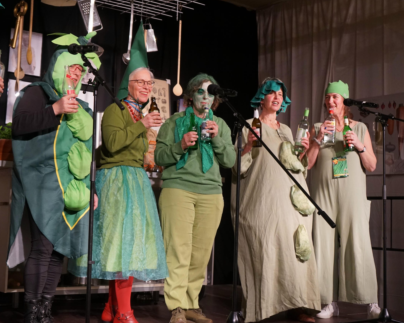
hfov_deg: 36.6
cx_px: 170
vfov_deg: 29.7
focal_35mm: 51
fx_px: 610
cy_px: 161
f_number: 4.5
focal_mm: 45
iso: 1250
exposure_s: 1/160
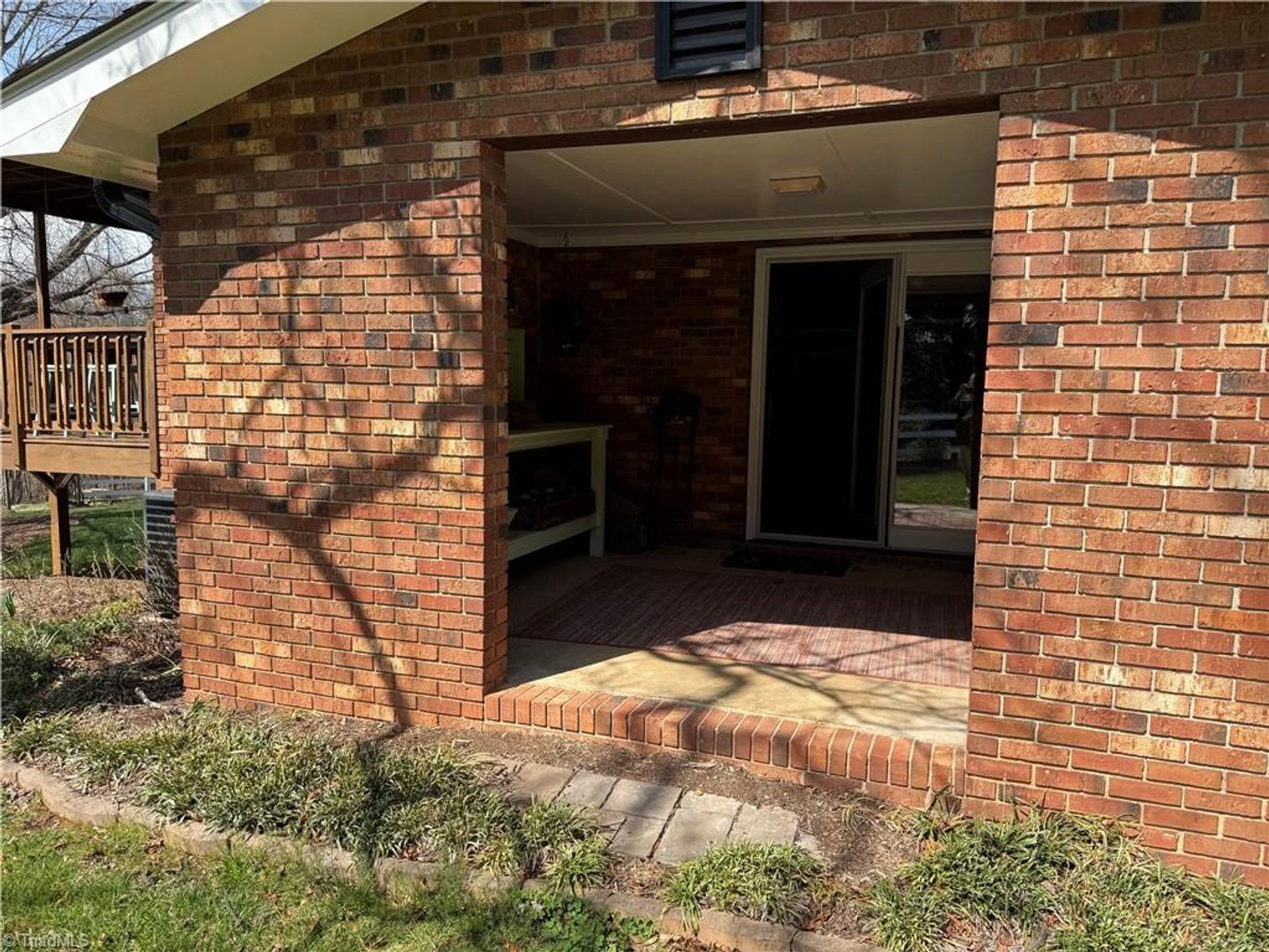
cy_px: 476
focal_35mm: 24
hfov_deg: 71.6
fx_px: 880
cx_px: 634
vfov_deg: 56.8
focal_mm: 6.76
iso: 80
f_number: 1.78
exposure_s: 1/1812
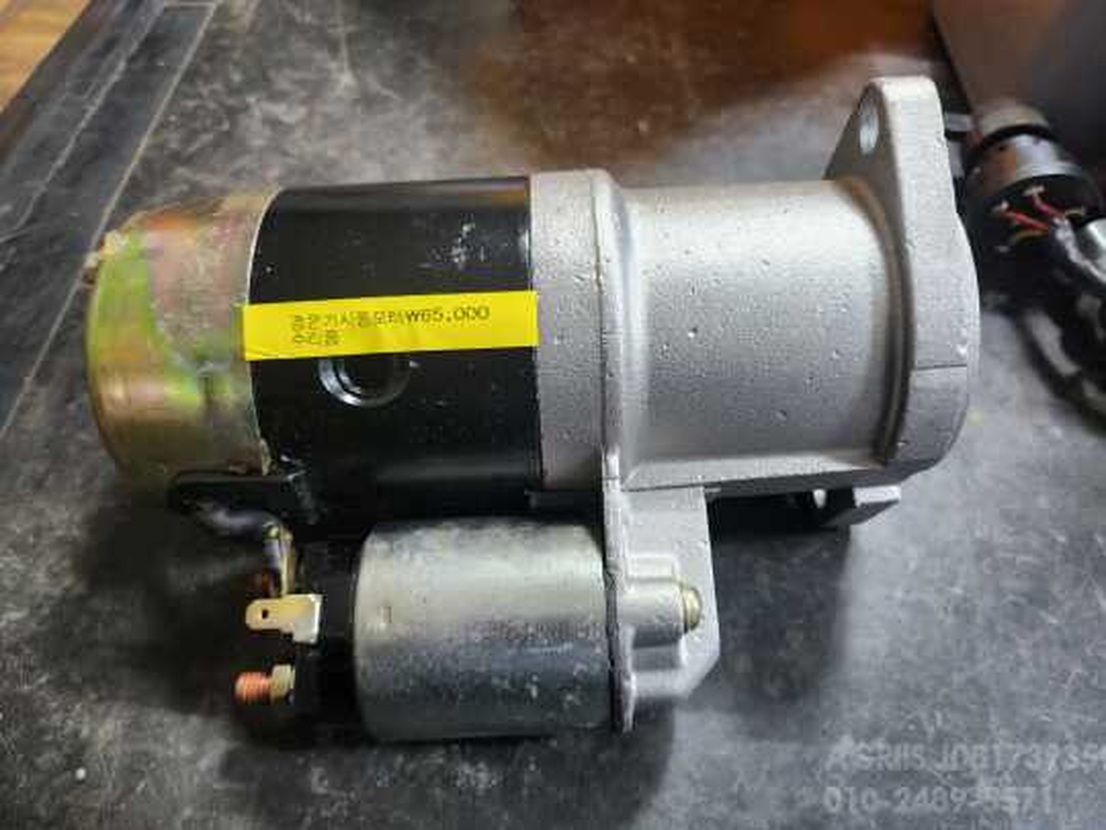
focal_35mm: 24
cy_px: 415
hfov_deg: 71.6
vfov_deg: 56.8
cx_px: 553
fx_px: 767
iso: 640
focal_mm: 5
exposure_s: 1/60
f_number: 1.8
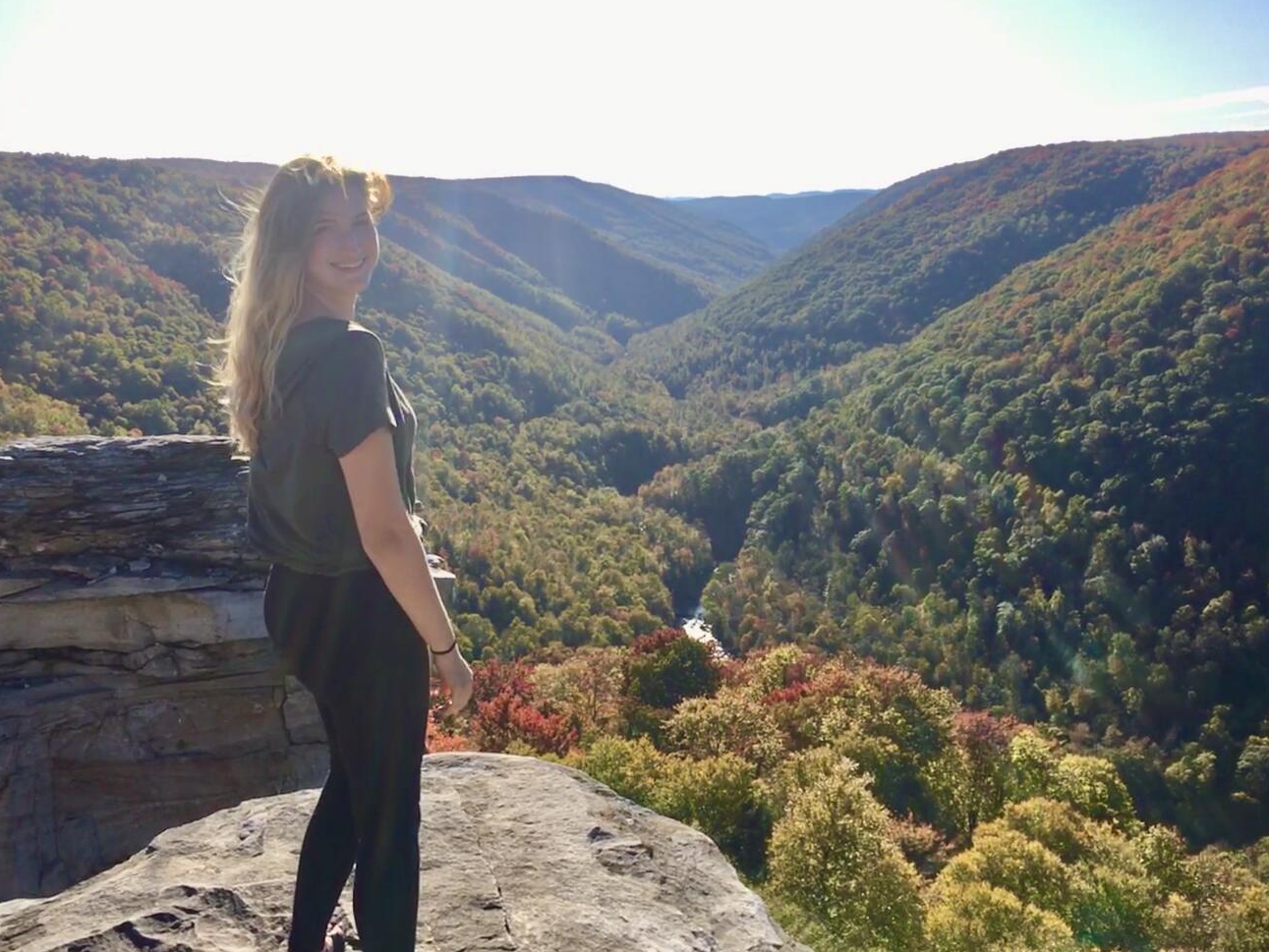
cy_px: 463
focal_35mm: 30
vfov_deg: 46.8
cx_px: 637
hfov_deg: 60.0
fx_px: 1100
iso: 25
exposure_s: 1/1115
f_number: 2.2
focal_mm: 4.15
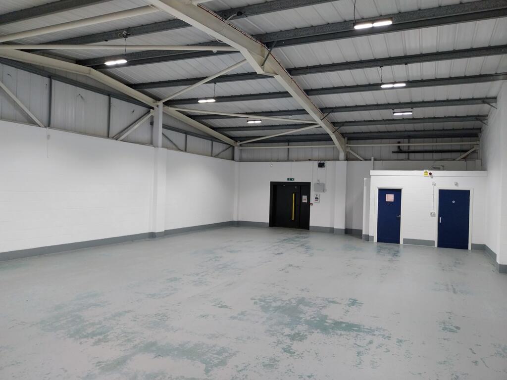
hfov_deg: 67.3
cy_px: 190
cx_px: 254
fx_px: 381
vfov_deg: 53.1
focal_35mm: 26
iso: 64
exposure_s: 1/50
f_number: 1.8
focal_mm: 4
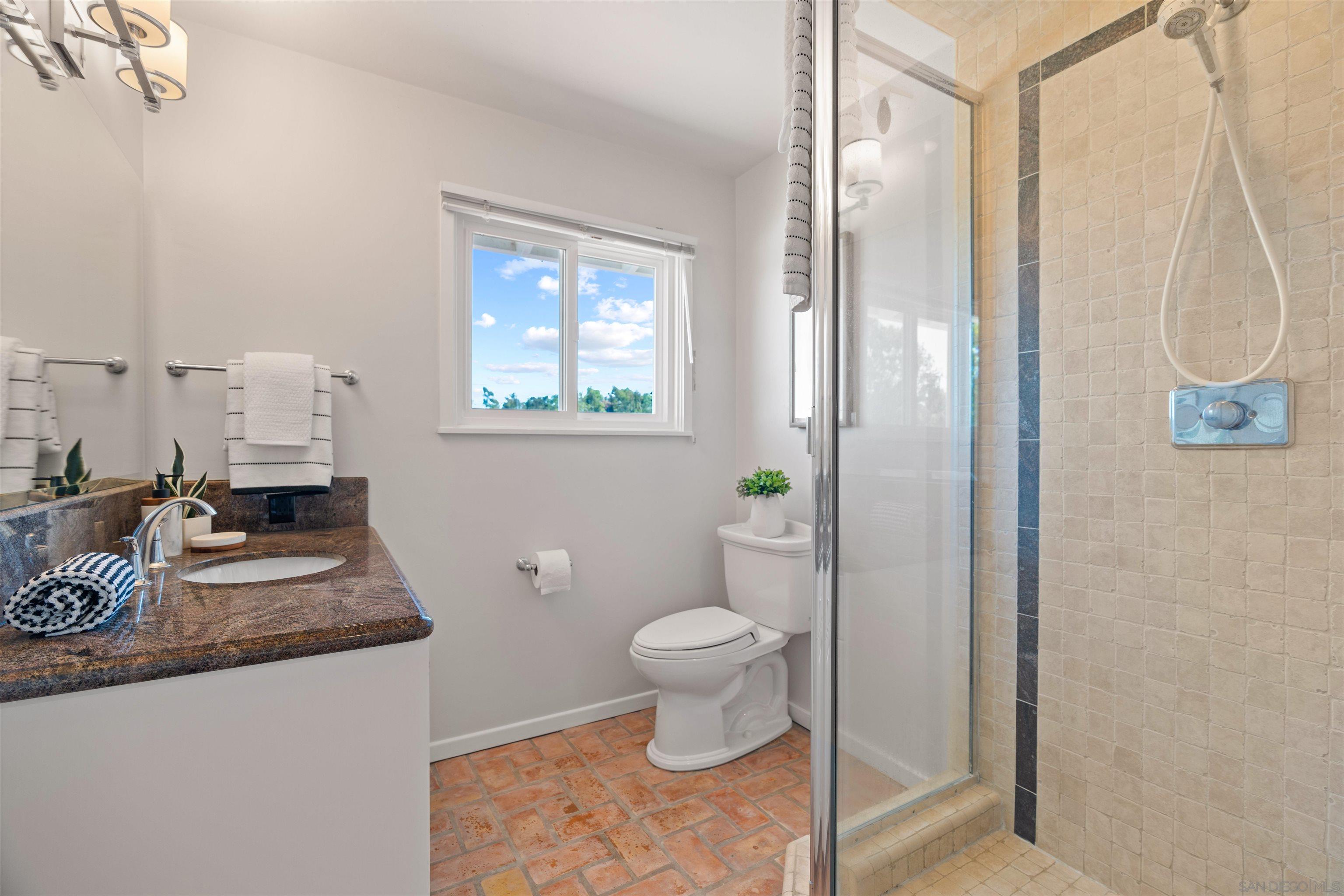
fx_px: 597
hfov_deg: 96.7
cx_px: 672
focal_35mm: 16
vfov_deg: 73.7
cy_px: 448
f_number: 5
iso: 250
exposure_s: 1/3
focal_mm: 16
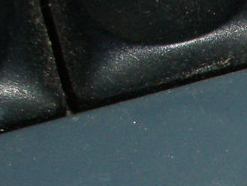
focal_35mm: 277
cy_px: 297
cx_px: 529
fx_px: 1978
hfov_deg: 6.9
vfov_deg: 5.3
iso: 80
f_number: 5.6
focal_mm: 10.2
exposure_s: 1/60
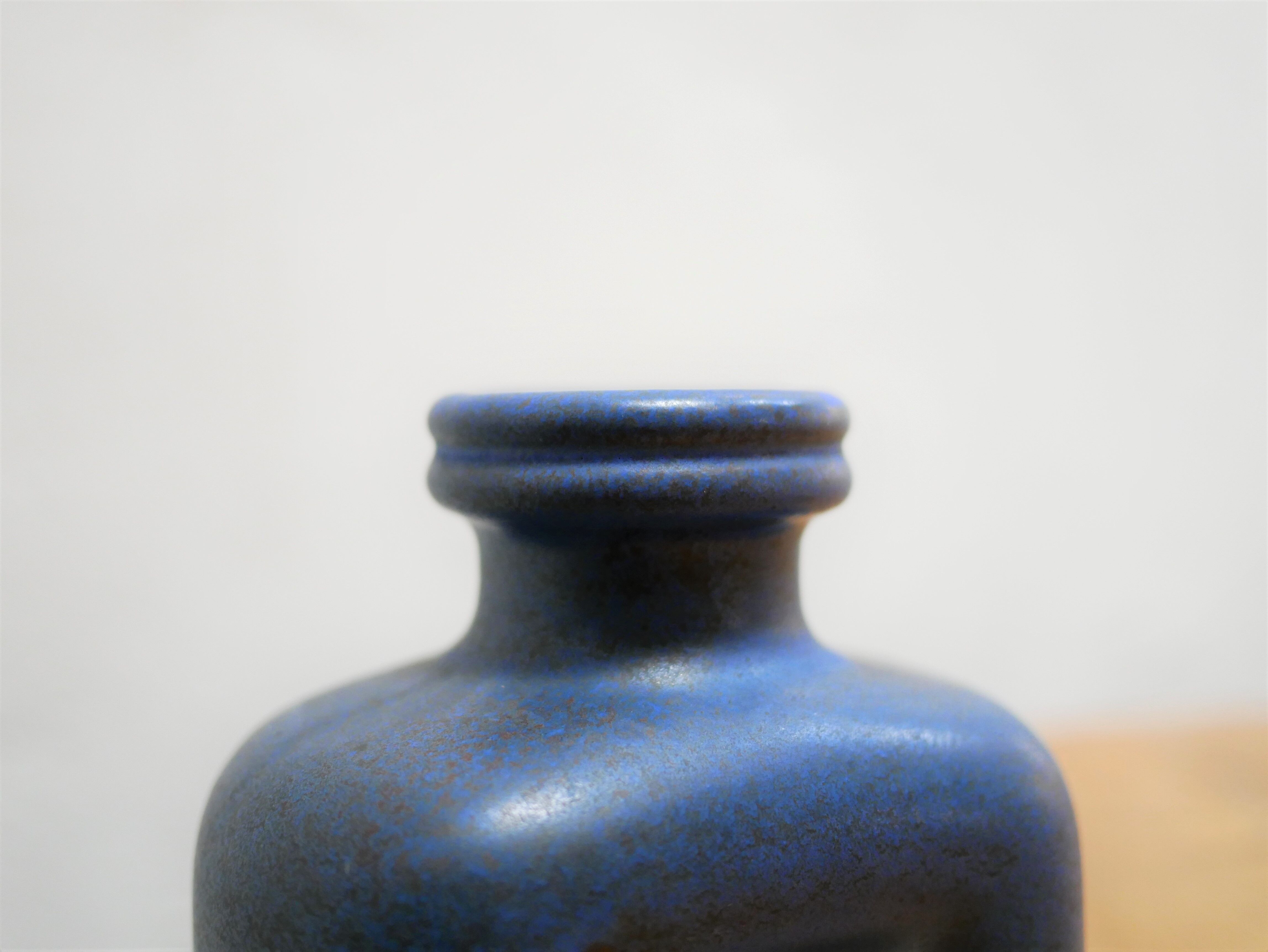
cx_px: 634
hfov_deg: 46.8
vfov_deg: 36.0
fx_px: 1466
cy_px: 476
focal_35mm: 40
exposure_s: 1/60
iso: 1000
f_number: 1.7
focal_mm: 20
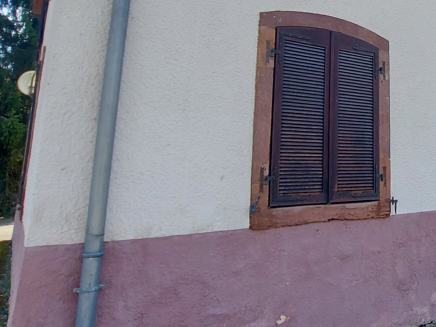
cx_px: 429
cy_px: 77
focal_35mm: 34
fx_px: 428
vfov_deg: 40.5
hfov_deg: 46.0
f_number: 2.2
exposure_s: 1/603
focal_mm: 1.74
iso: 50
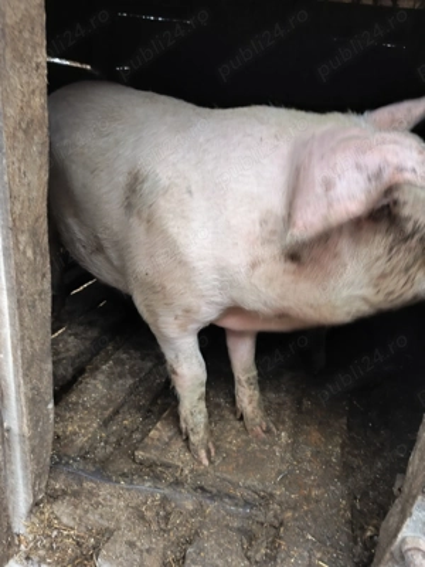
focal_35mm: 23
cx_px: 212
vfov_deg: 73.9
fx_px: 377
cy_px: 284
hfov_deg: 58.9
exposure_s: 1/25
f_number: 1.65
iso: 1000
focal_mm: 6.18
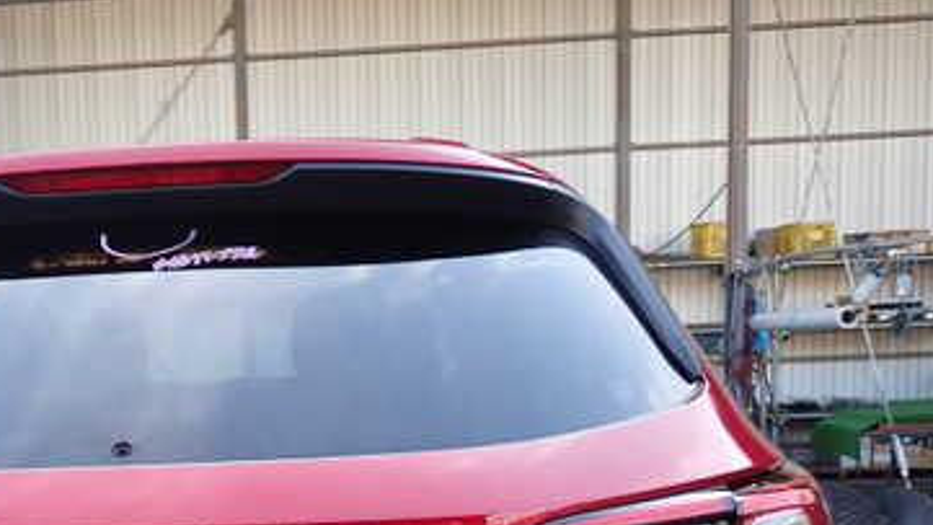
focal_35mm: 58
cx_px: 163
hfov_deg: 34.7
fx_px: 1435
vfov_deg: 20.0
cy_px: 538
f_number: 2.4
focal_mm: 5.79
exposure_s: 1/100
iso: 100
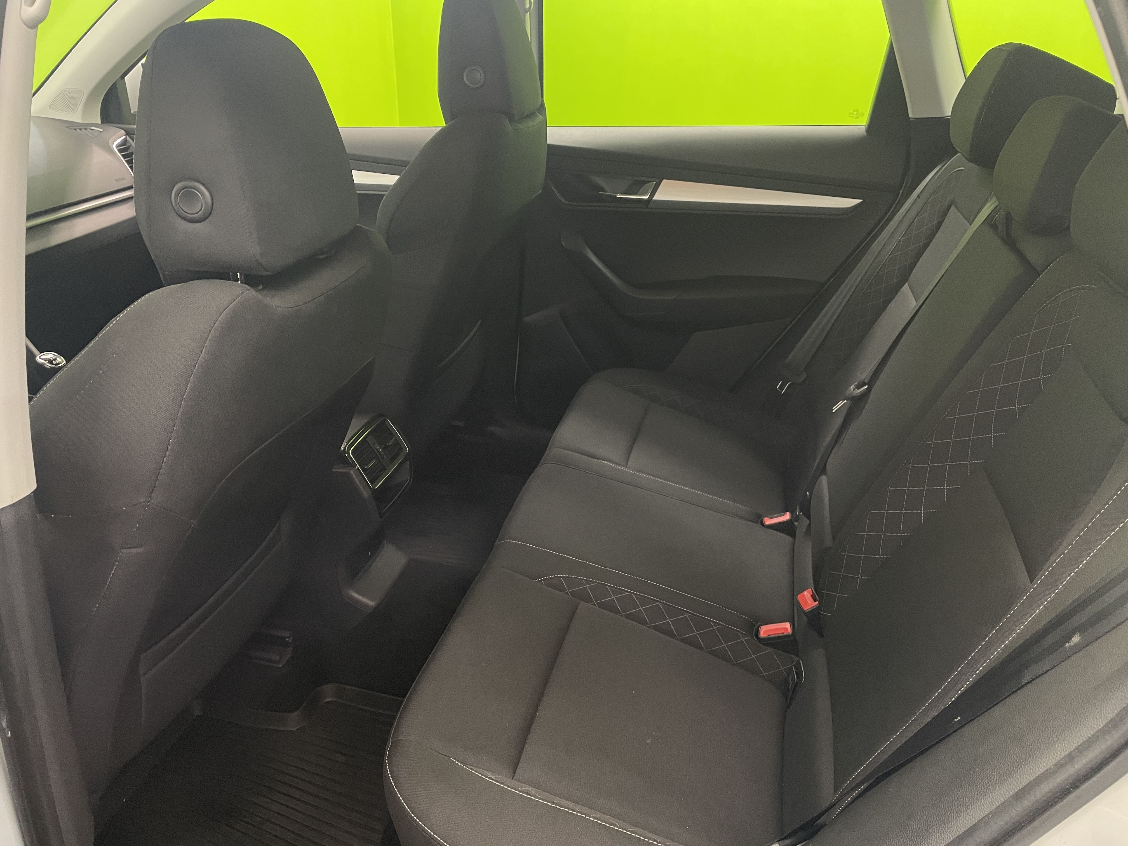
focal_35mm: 26
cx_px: 564
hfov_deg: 67.3
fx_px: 847
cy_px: 423
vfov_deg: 53.1
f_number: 1.6
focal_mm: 4.2
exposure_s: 1/50
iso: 160
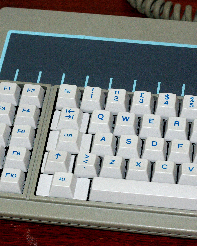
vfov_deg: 18.1
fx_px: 772
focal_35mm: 106
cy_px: 122
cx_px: 140
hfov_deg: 14.5
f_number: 8
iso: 800
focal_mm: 50
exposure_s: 1/60
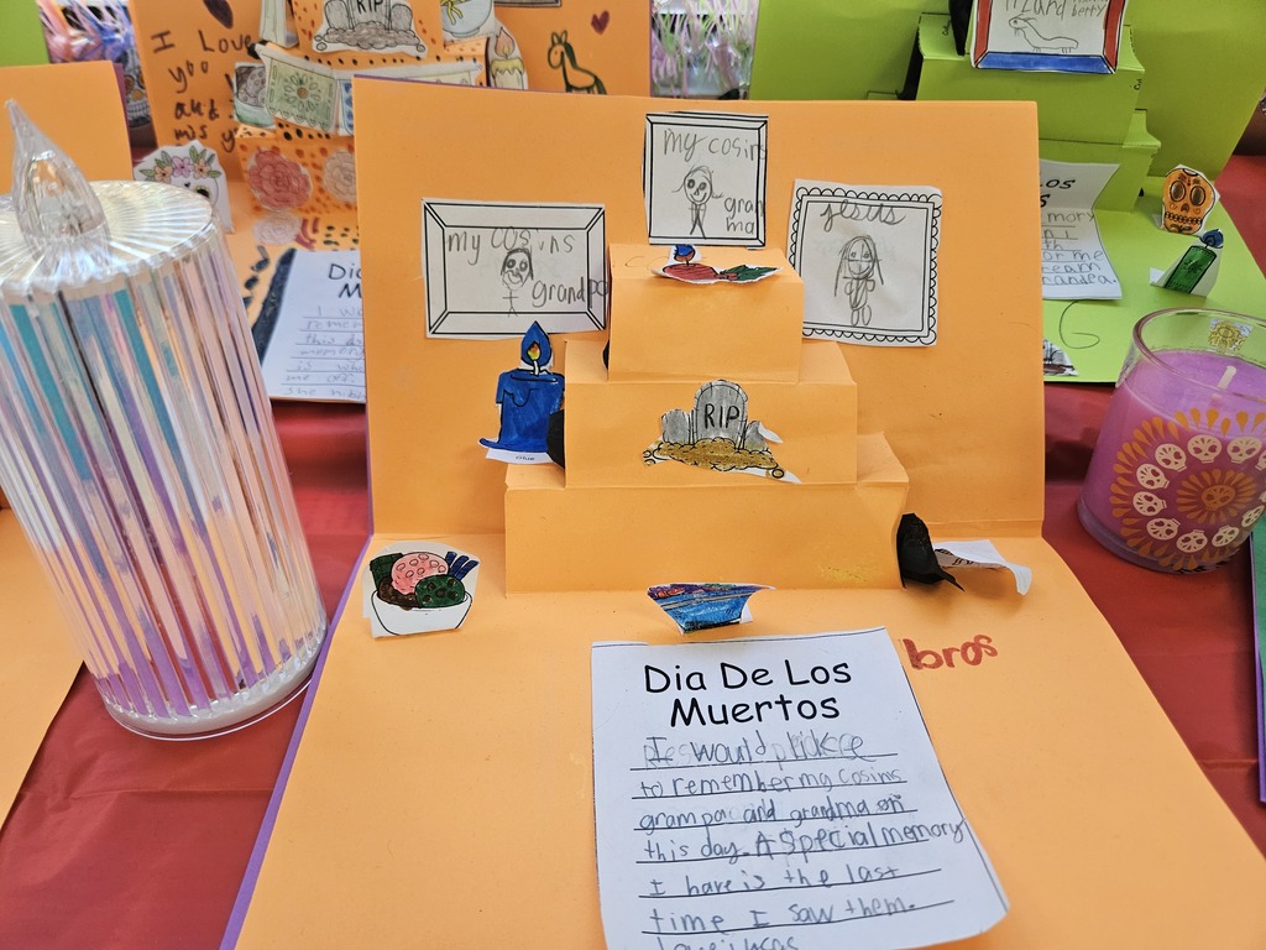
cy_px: 475
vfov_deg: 58.9
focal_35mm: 23
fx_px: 841
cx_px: 633
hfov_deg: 73.9
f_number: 1.8
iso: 160
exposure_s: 1/207
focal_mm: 5.4
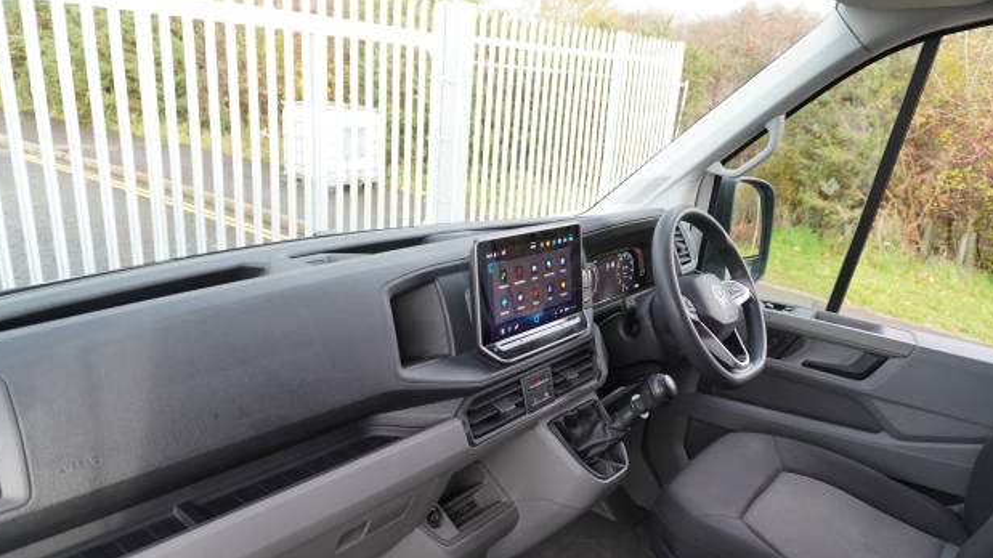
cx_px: 489
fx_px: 685
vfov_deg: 44.2
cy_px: 326
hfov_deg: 71.9
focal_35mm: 26
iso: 500
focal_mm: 16
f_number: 4
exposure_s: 1/60
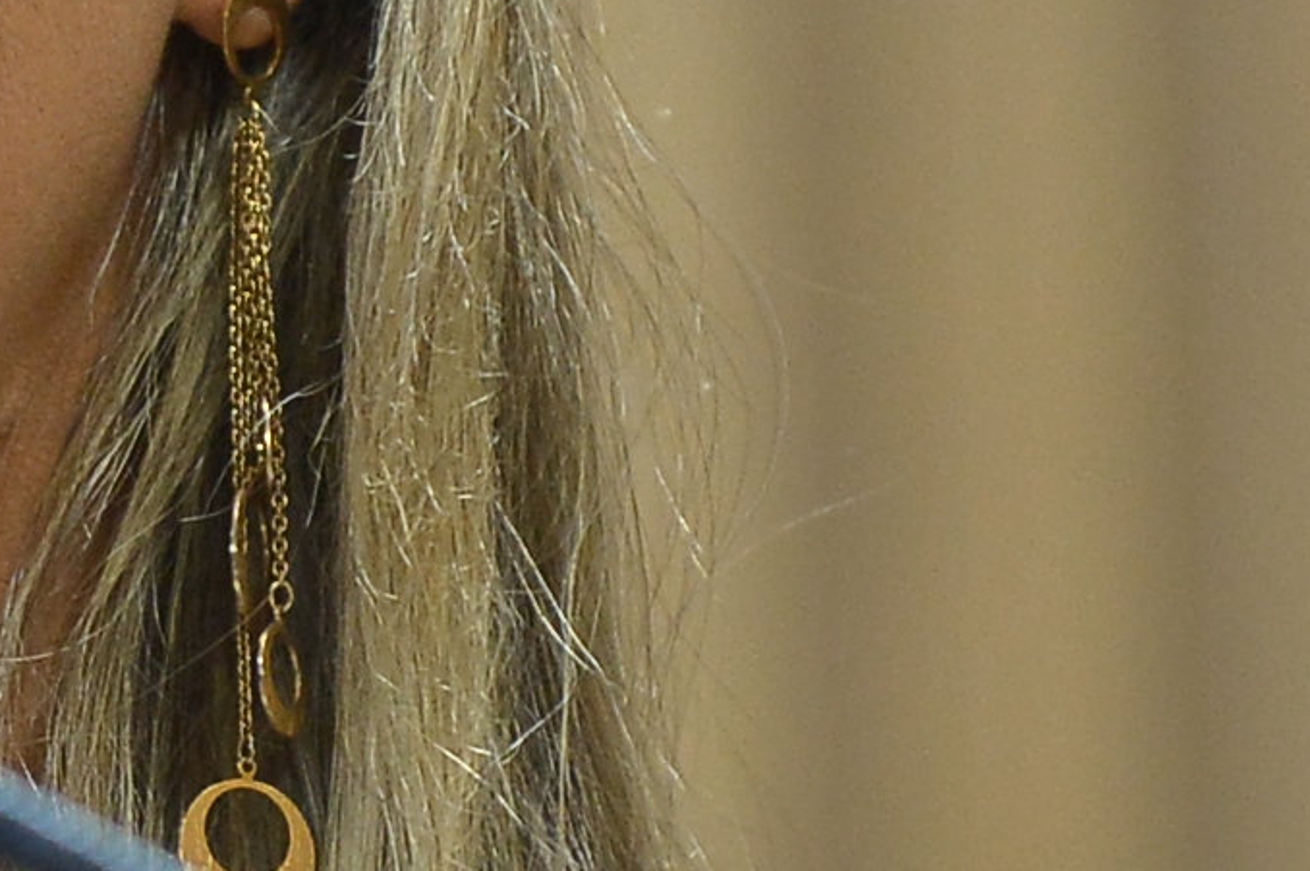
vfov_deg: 1.3
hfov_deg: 1.9
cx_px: -166
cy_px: 44
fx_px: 39634
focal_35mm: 1090
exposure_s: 1/320
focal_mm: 200
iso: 3200
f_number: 2.8
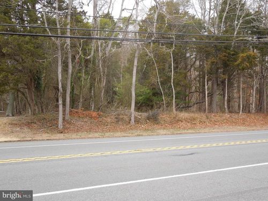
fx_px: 302
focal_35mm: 39
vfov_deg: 36.8
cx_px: 134
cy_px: 100
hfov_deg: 47.9
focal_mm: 7
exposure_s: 1/200
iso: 100
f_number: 3.8
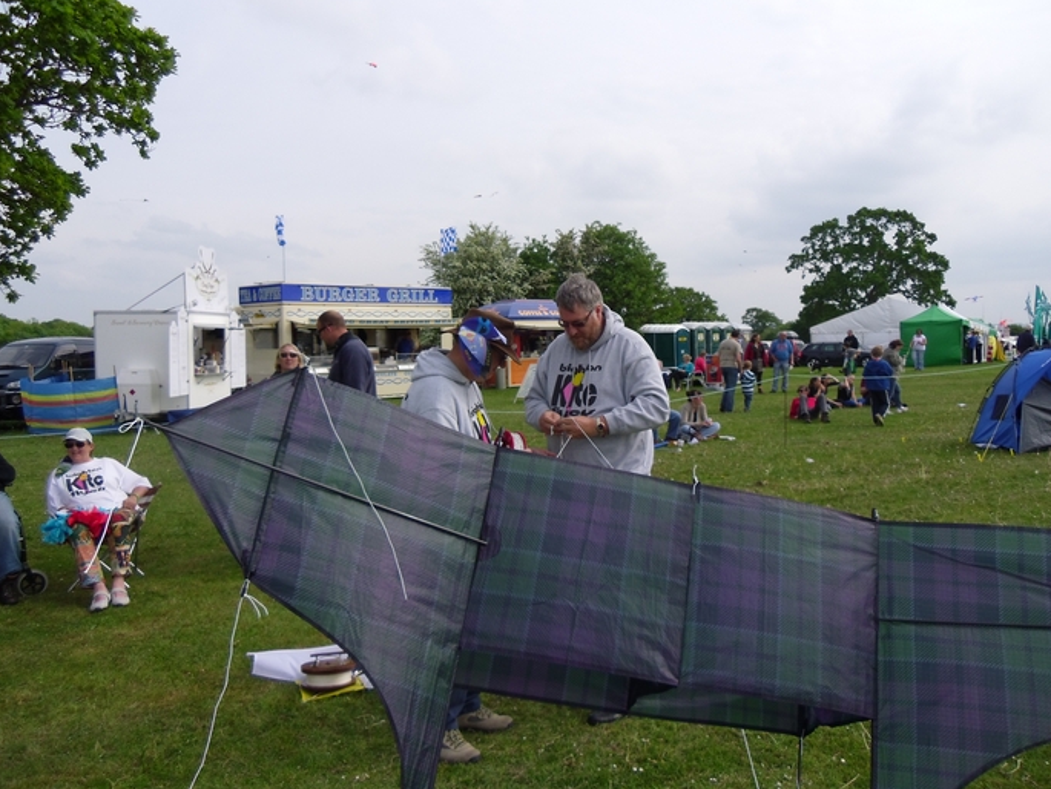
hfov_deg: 56.8
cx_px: 532
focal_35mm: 32
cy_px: 387
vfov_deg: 44.2
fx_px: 972
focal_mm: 5.6
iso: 80
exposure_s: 1/724
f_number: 3.3
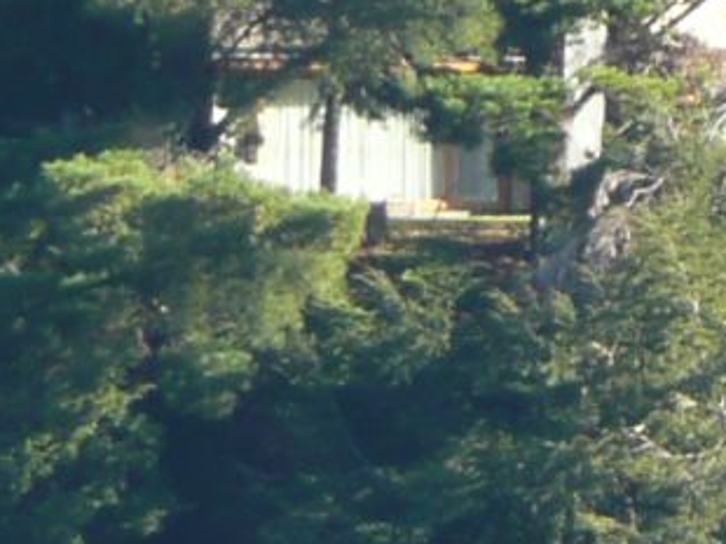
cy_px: 366
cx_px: 1342
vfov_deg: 0.9
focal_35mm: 1665
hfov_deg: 1.2
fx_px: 34893
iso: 100
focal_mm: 46
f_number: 4.9
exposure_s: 1/100
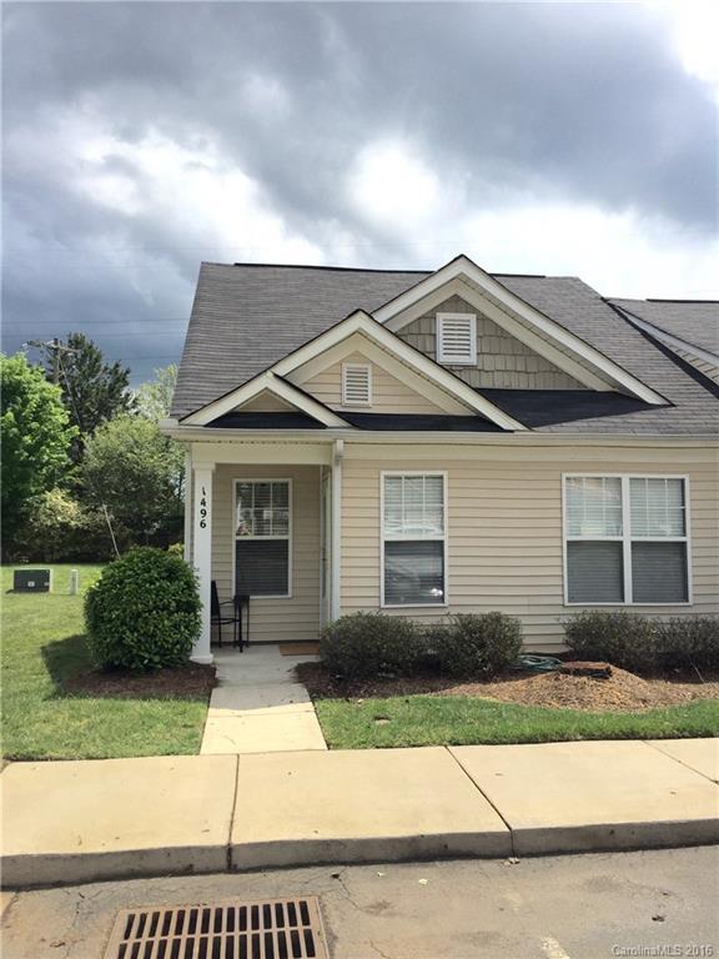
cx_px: 360
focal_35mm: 29
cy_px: 480
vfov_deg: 61.7
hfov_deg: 48.2
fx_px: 803
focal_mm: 4.15
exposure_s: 1/3300
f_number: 2.2
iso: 32
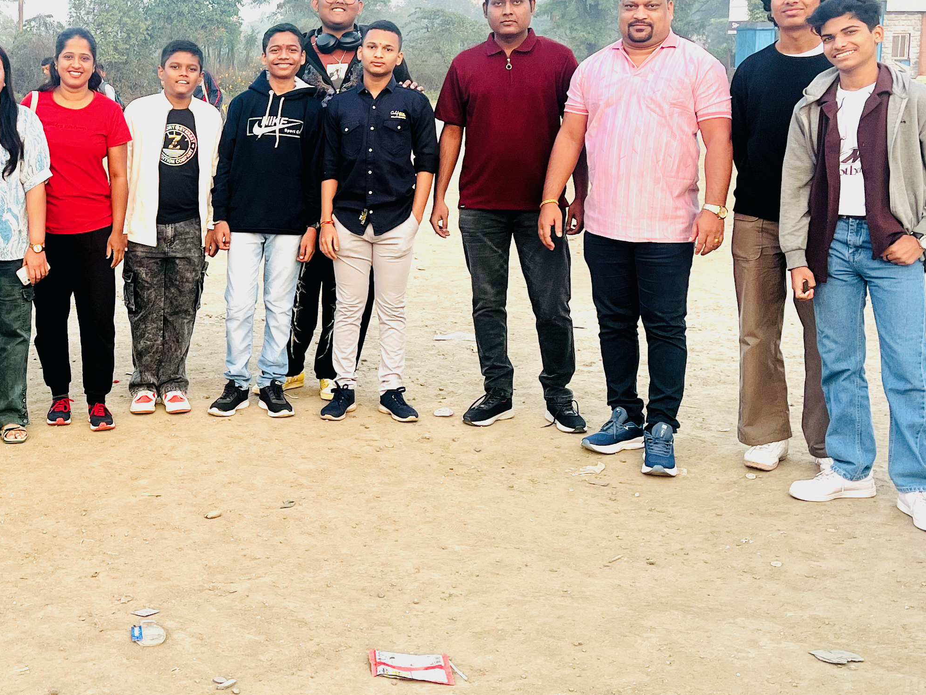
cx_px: 133
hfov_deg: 34.6
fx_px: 1418
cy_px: 232
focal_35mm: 53
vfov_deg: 27.4
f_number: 1.6
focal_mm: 5.1
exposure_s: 1/309
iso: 50
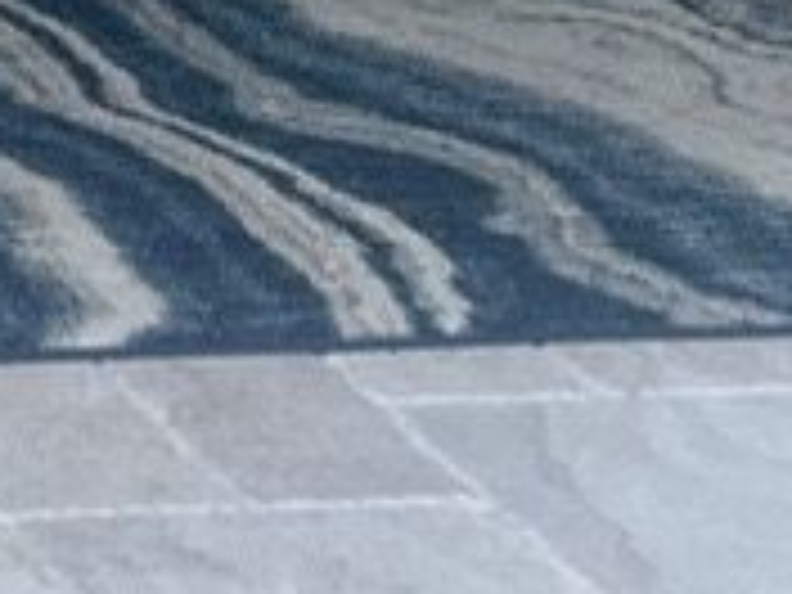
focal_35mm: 202
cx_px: -1274
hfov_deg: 8.7
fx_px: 4622
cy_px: -1478
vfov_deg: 6.4
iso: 50
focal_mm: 5.7
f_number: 1.5
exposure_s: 1/1361
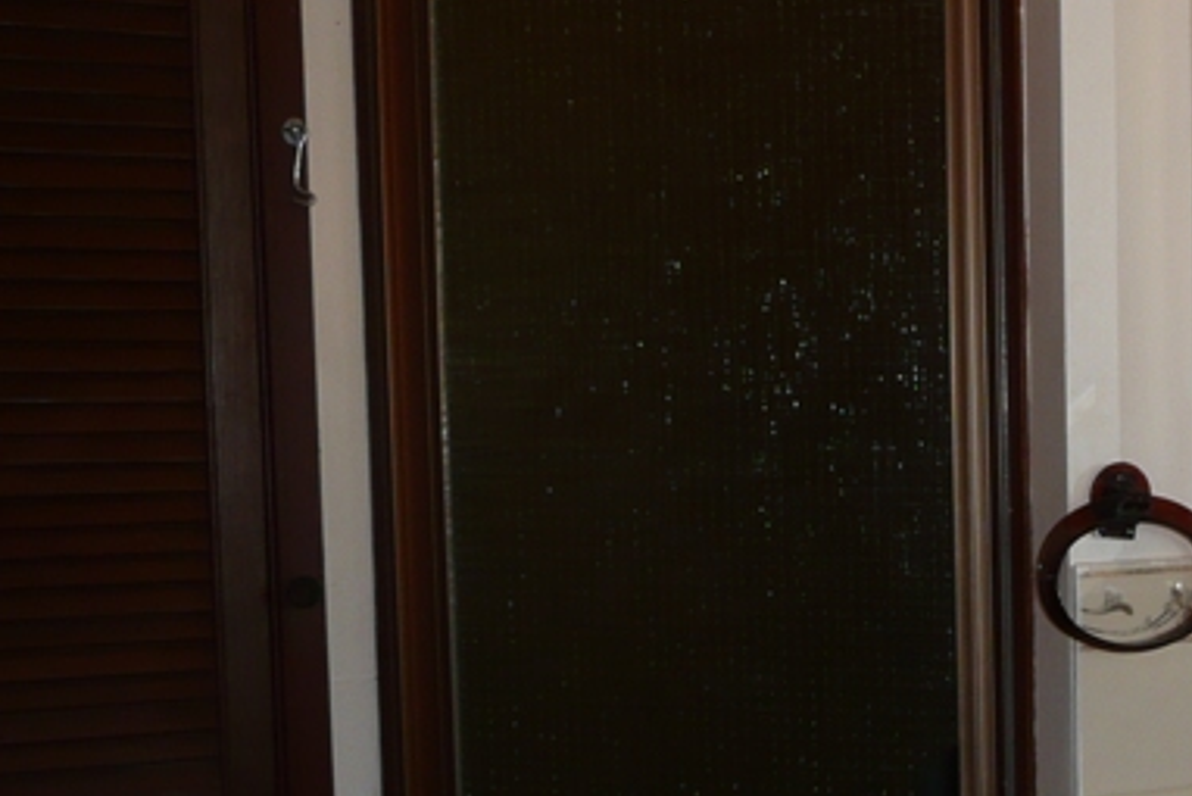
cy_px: 515
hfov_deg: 30.4
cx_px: 1214
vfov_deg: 22.2
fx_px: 2020
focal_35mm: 61
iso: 100
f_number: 3.3
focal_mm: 4.6
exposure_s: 1/30
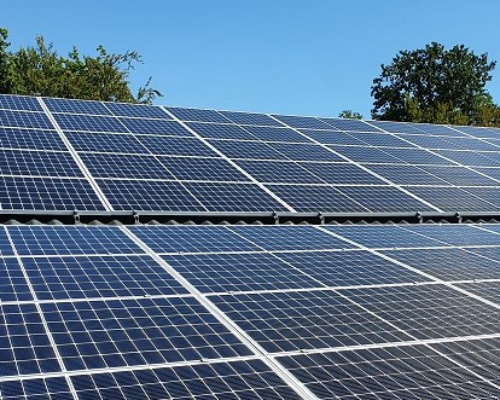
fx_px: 725
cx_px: 309
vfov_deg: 30.4
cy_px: 291
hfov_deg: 37.8
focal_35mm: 49
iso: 50
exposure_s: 1/1344
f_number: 2.4
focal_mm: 4.32
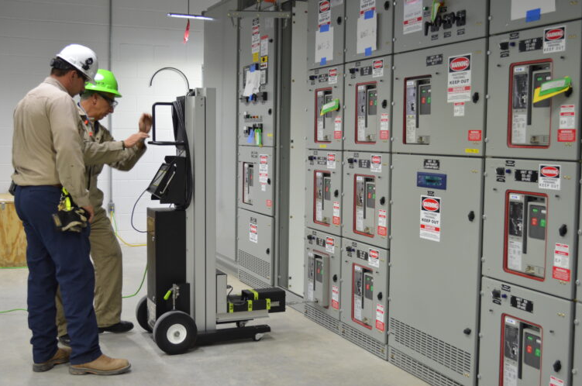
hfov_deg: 42.8
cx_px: 295
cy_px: 191
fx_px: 742
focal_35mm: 46
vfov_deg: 29.1
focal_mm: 30
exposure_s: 1/60
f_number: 4.5
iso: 560
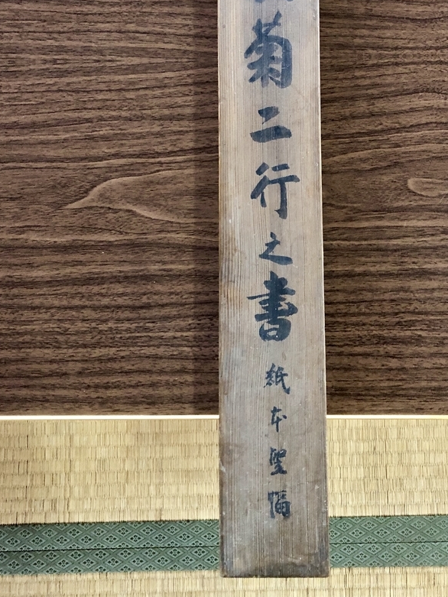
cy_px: 195
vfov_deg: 43.2
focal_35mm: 43
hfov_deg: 33.5
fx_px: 742
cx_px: 268
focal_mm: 3.99
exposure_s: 1/15
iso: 80
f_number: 1.8
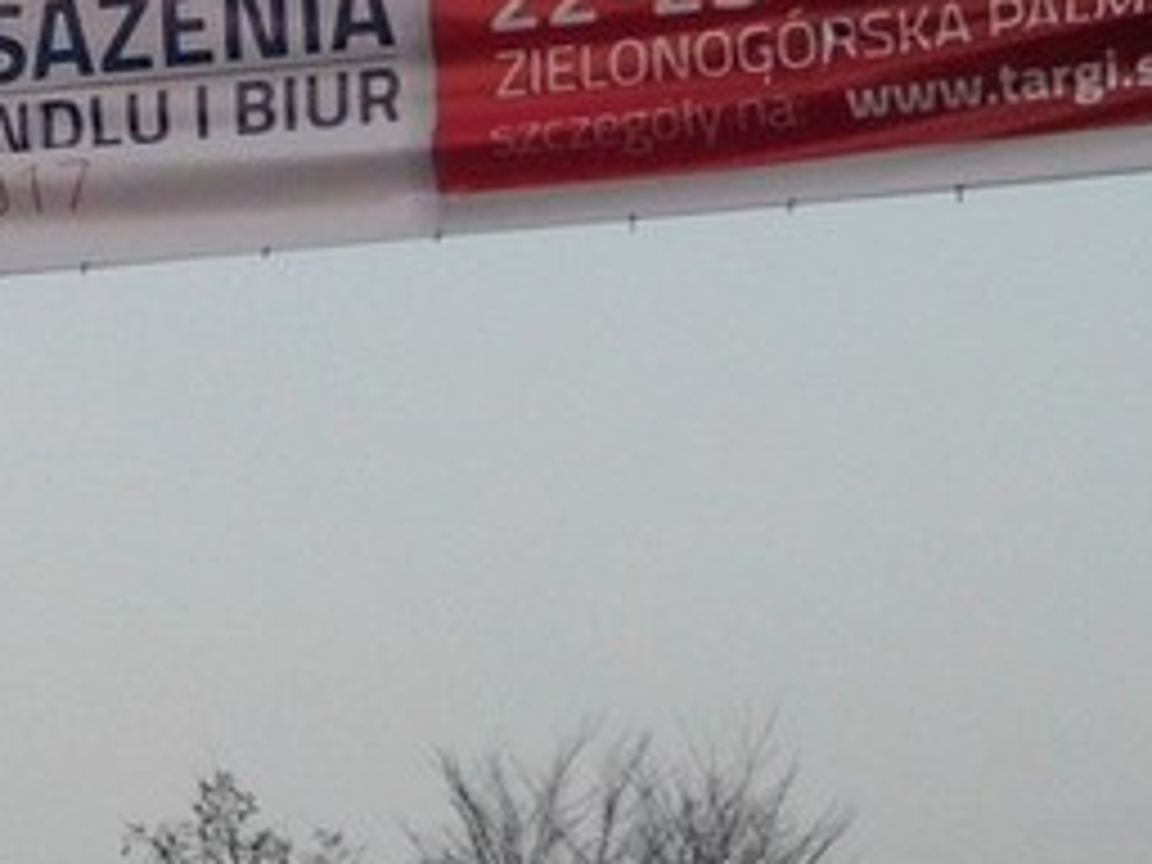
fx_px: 6423
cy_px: 1287
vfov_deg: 7.6
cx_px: -738
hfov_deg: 9.8
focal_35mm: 193
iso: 320
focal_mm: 9.8
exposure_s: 1/250
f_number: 4.2
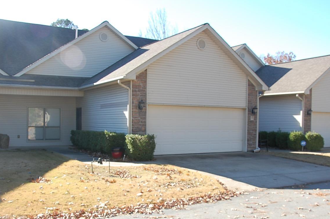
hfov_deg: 53.2
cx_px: 162
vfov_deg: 36.6
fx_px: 330
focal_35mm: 36
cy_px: 136
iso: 200
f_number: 7.1
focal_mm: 18
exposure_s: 1/200
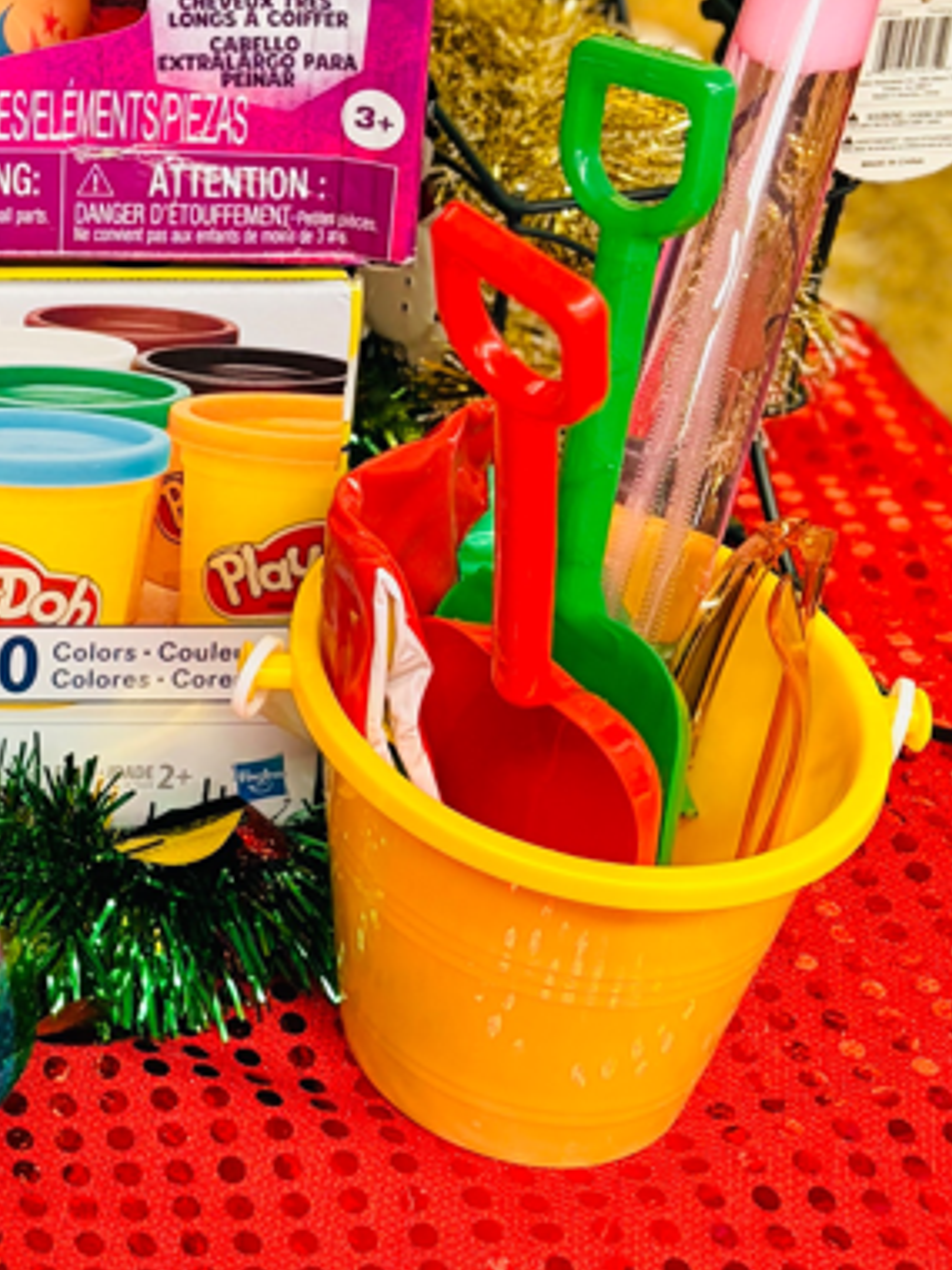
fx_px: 3007
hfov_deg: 17.1
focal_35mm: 82
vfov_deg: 22.8
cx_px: -217
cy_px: -40
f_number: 1.6
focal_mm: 5.96
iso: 100
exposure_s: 1/60
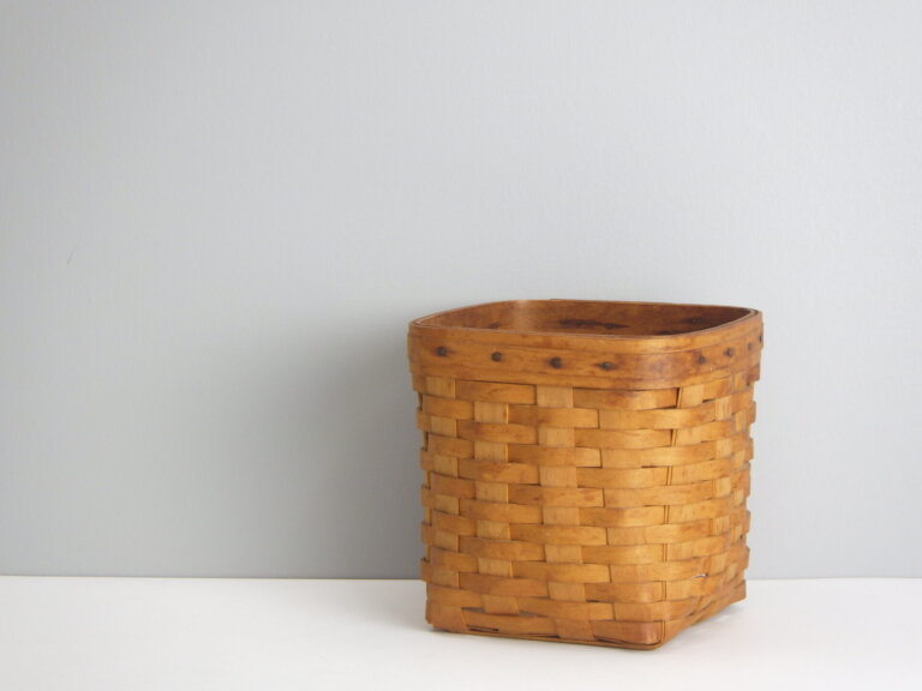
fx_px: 3063
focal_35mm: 115
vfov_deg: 12.9
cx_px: 461
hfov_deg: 17.1
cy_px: 346
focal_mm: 20.6
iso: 125
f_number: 5.2
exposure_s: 1/25
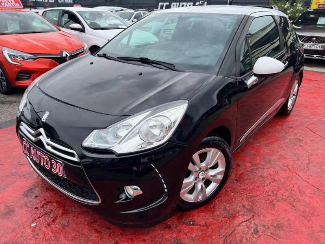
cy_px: 122
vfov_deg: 53.1
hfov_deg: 67.3
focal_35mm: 26
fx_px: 244
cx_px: 162
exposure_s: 1/1377
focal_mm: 5.7
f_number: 1.5
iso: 50
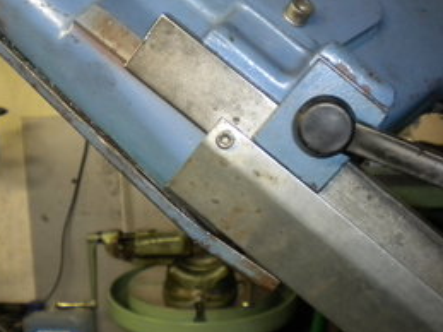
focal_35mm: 54
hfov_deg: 35.1
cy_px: 145
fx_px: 691
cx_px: 132
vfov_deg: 27.0
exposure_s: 1/30
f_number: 3.1
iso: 400
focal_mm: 6.3
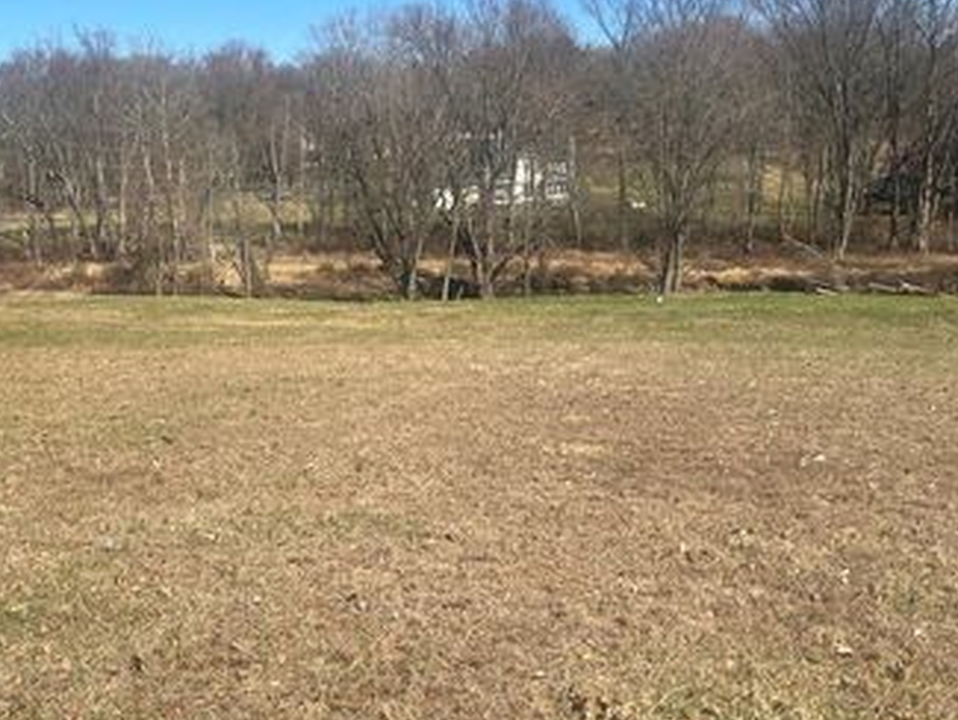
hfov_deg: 46.7
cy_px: 317
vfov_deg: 35.9
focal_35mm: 40
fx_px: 1107
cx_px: 430
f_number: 1.5
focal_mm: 5.7
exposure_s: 1/3968
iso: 50
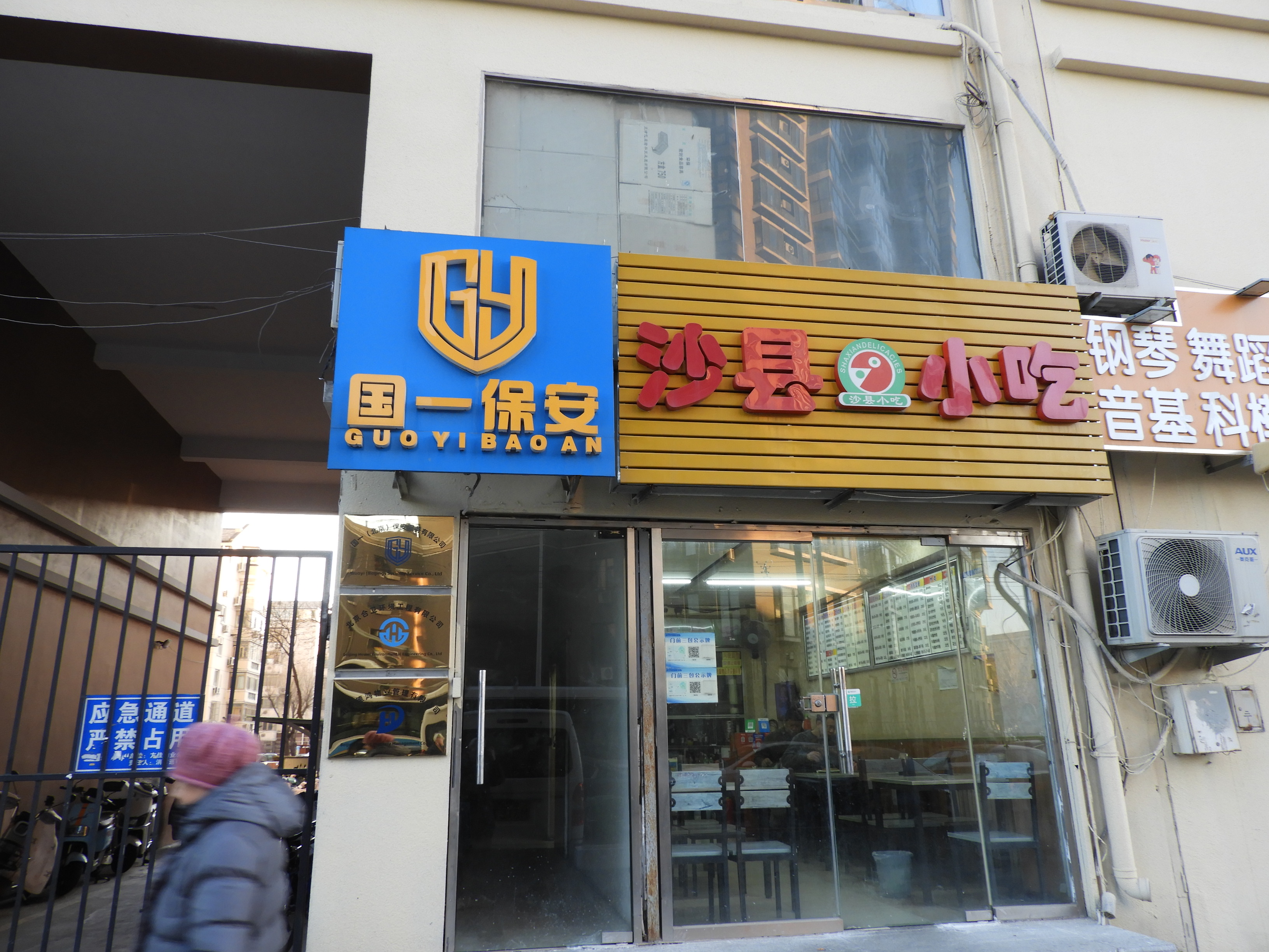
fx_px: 880
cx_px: 634
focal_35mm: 24
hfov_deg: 71.6
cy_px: 476
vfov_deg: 56.8
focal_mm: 4.3
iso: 100
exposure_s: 1/40
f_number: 3.3
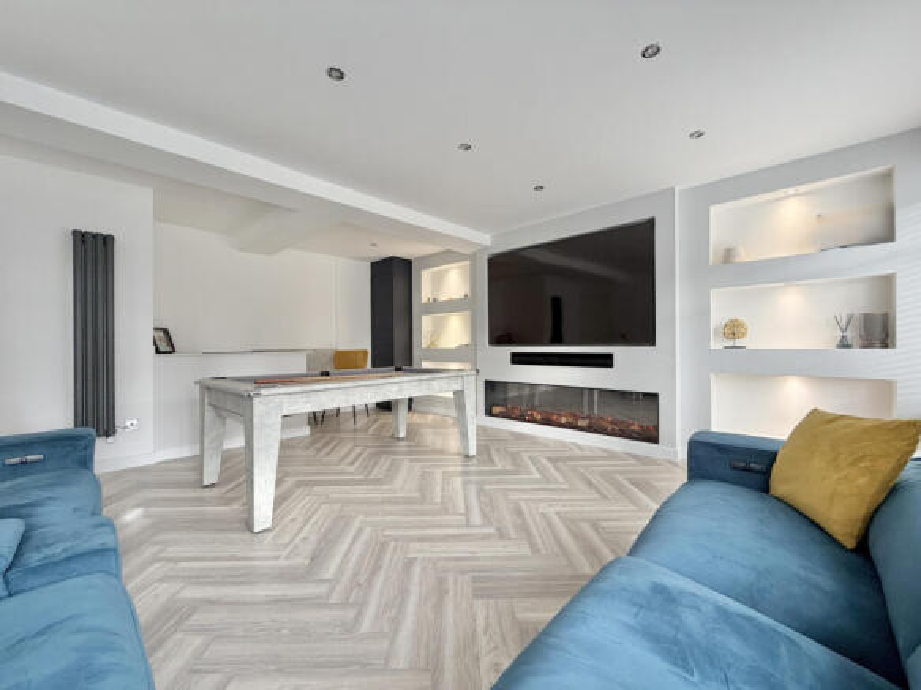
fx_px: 372
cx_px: 460
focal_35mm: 14
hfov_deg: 102.1
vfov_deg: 85.7
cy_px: 345
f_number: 2.2
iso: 160
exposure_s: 1/121
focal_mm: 2.22
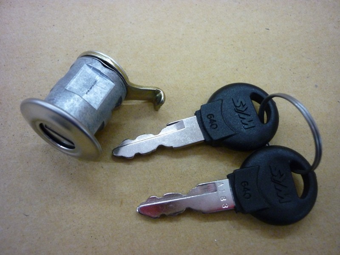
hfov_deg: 55.4
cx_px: 170
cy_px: 128
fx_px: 324
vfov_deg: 42.9
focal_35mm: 33
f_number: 2.8
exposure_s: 1/15
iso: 400
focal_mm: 5.5
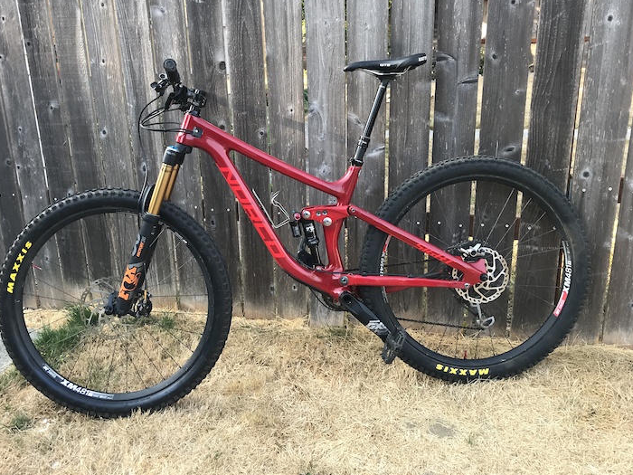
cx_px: 280
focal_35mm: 32
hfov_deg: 56.7
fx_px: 585
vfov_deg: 44.1
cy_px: 209
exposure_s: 1/120
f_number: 1.8
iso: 25
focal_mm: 3.99
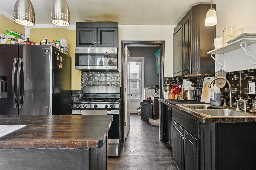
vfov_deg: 61.9
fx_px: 142
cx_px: 128
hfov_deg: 84.0
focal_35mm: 20
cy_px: 85
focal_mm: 20
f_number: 8
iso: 800
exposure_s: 1/30
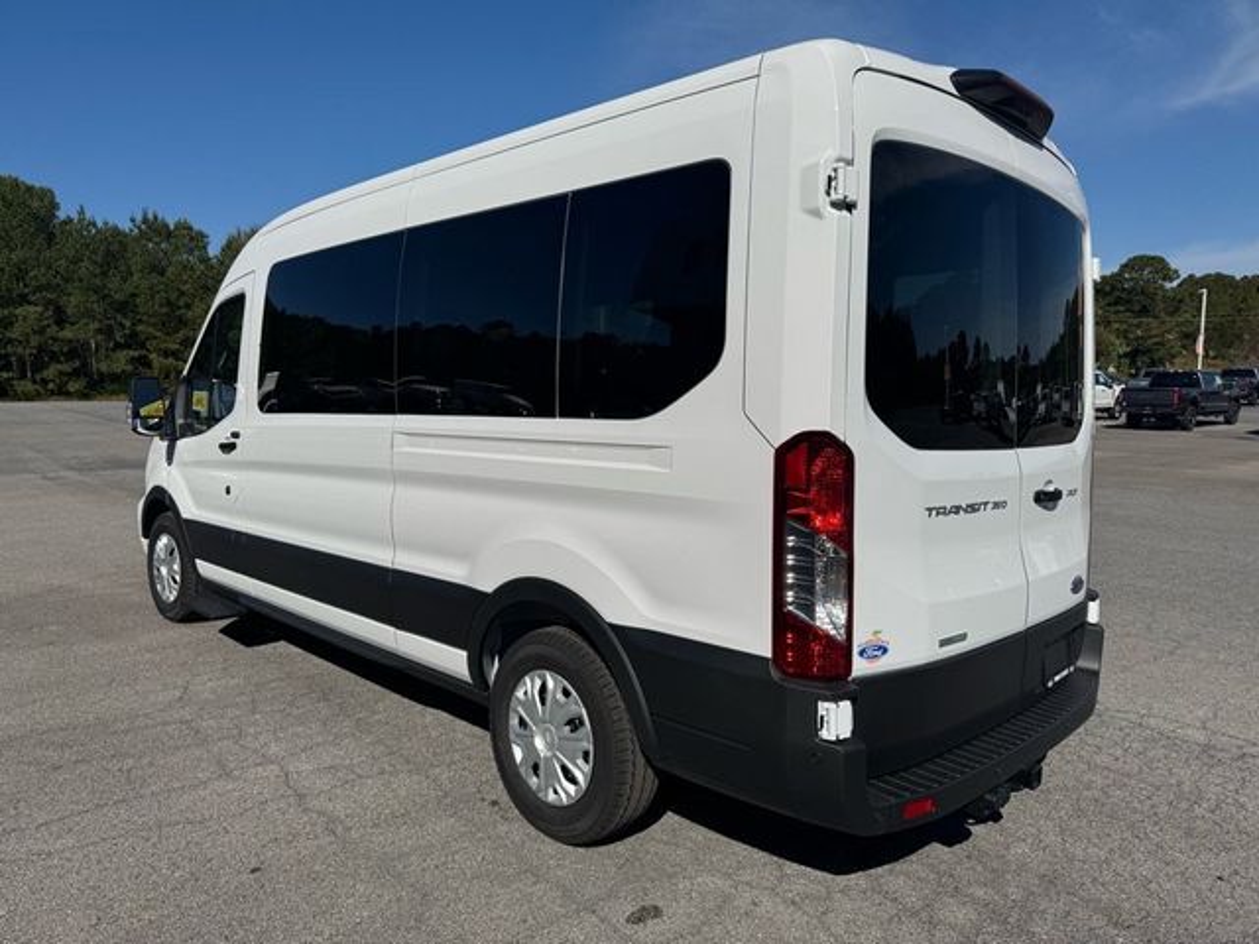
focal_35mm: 24
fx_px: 873
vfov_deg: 56.8
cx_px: 630
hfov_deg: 71.6
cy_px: 472
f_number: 1.78
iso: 80
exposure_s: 1/12346
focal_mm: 6.76
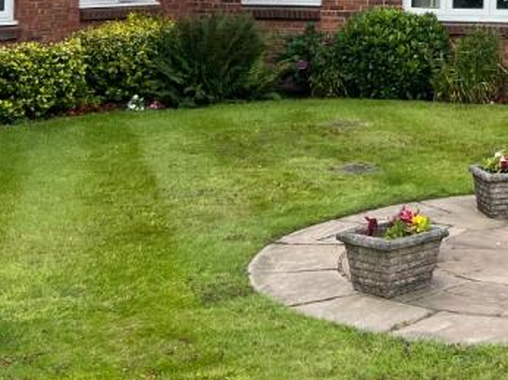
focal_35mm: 77
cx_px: 649
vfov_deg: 18.0
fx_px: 1129
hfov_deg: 22.8
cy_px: -103
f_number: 1.5
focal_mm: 5.7
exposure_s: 1/1209
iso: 50
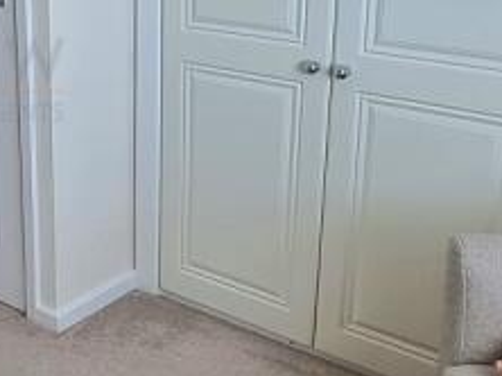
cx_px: -217
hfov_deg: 25.6
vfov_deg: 24.0
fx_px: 869
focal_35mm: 60
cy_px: 70
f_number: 2.2
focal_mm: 2.2
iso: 64
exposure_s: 1/60.2
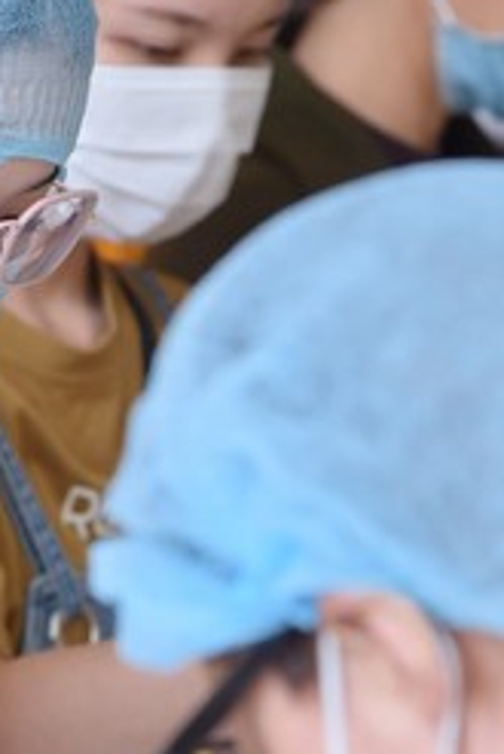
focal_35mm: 290
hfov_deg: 4.7
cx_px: -150
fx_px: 6081
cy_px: 559
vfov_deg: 7.1
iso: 320
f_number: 5.6
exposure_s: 1/160
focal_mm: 110
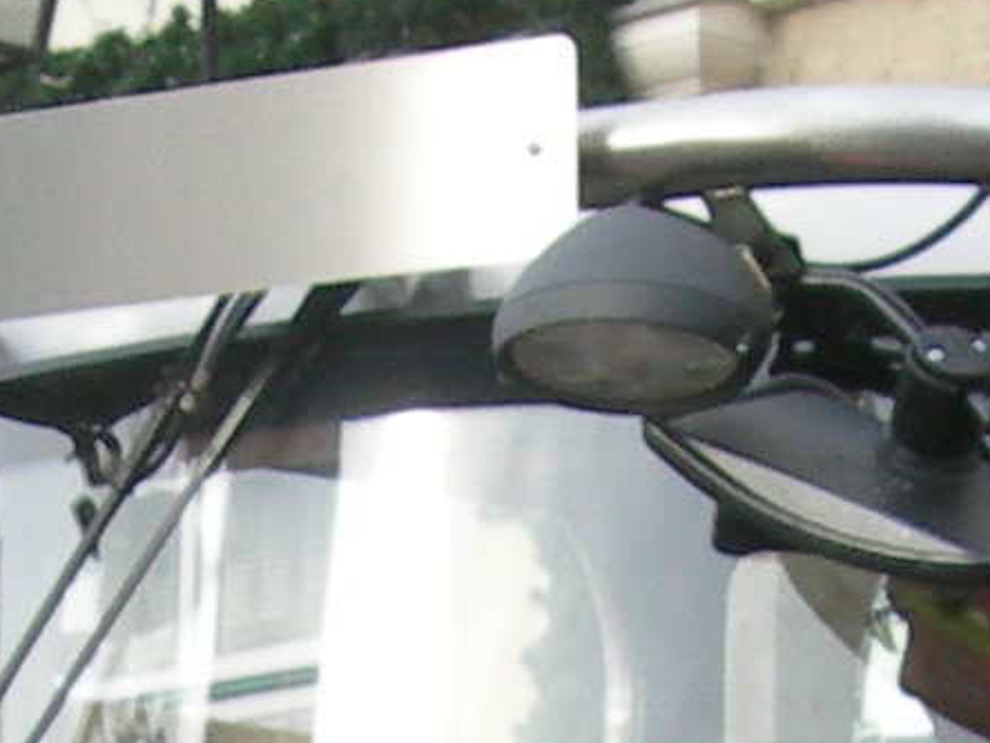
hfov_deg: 7.5
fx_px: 7522
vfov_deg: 5.4
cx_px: 540
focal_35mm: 263
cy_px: 2039
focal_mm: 7.8
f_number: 4.8
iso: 85
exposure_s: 1/129
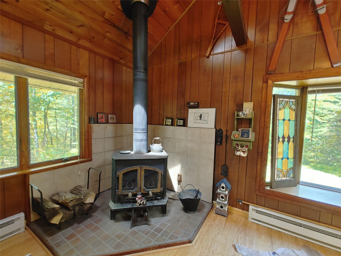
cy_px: 128
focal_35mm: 15
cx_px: 170
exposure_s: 1/24
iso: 350
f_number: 1.9
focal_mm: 1.78
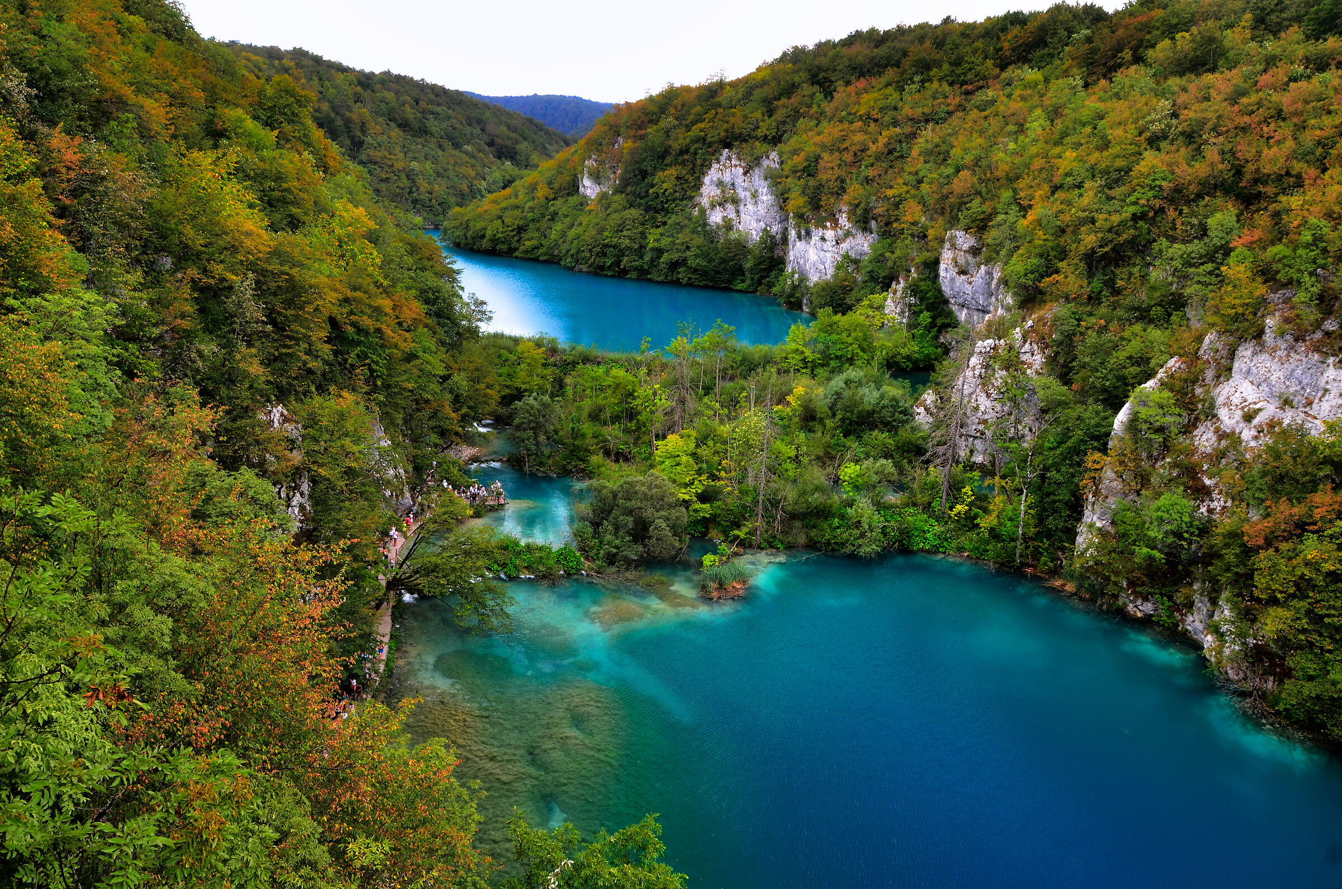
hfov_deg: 67.5
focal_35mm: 27
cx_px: 671
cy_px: 444
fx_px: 1004
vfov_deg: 47.7
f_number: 8
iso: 320
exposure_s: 1/45
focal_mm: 18
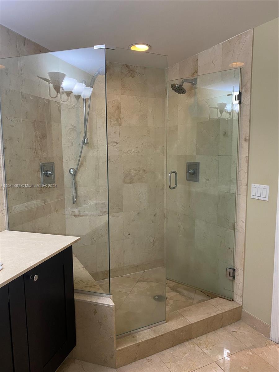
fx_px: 279
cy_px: 186
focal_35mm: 26
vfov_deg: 67.3
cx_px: 140
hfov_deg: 53.1
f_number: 1.8
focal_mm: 4.25
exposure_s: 1/60
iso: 125
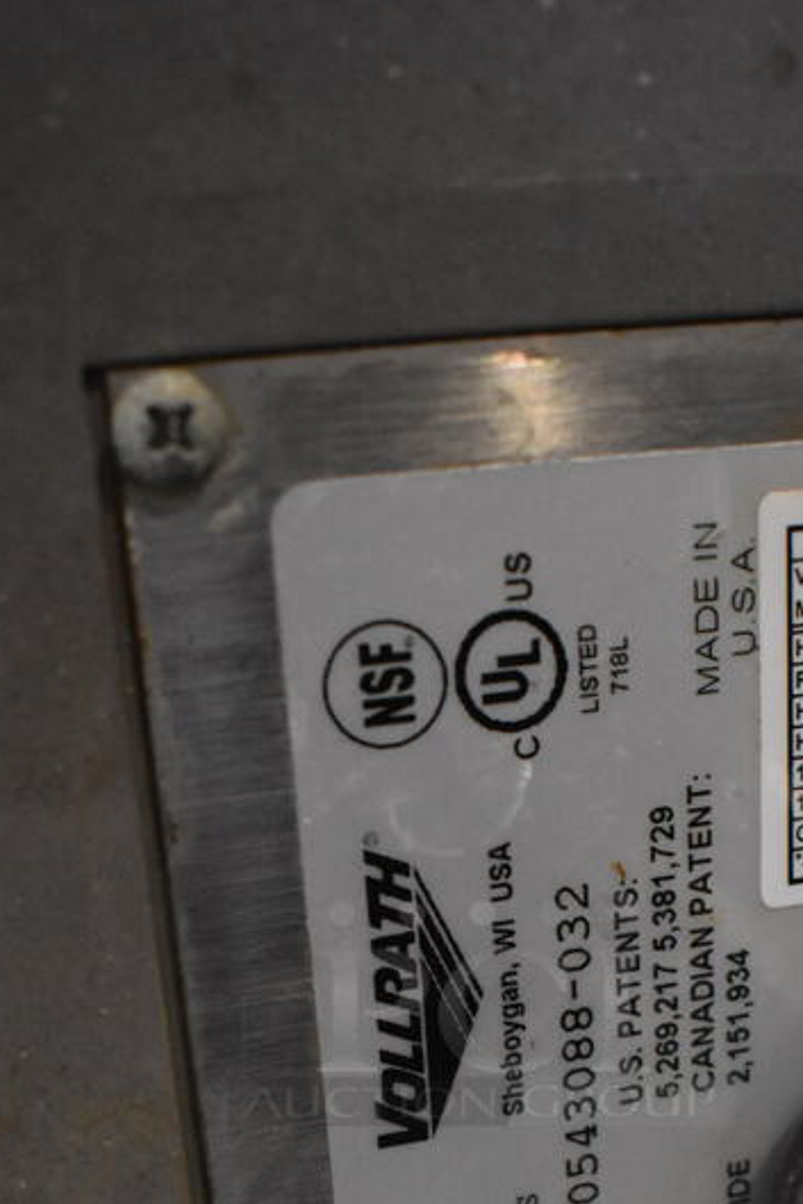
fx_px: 1906
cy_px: 1007
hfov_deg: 23.8
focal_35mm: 57
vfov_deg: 33.7
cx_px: 482
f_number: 3.8
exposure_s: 1/125
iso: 5000
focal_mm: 22
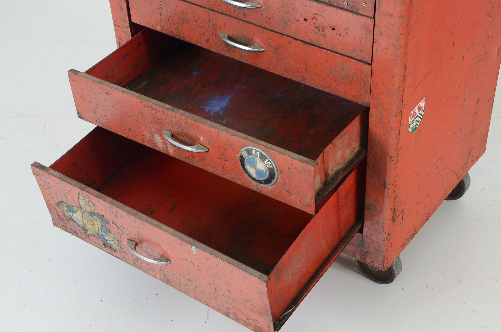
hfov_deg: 29.9
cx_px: 250
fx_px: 937
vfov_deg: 20.1
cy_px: 166
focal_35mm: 68
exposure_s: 1/100
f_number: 9
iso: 320
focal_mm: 45
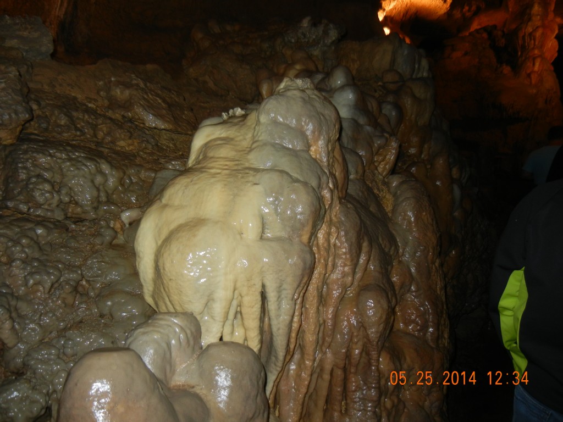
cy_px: 211
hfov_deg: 60.0
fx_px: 488
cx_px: 282
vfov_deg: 46.8
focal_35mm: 30
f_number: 3.5
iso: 200
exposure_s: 1/30
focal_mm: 5.4
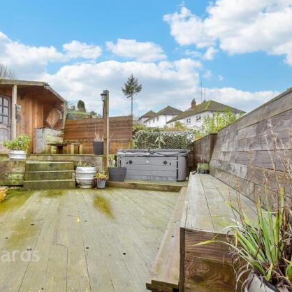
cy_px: 150
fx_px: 191
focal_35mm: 20
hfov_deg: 73.6
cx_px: 111
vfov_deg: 74.8
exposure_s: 1/80
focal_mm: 10
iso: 400
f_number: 8
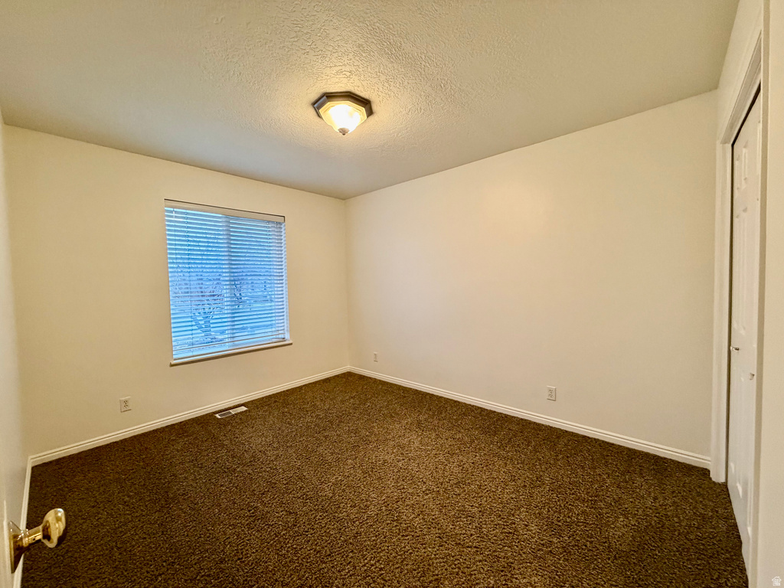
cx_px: 392
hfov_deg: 102.1
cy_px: 294
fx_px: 317
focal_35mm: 14
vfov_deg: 85.7
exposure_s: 1/60
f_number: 2.2
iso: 320
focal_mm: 2.22
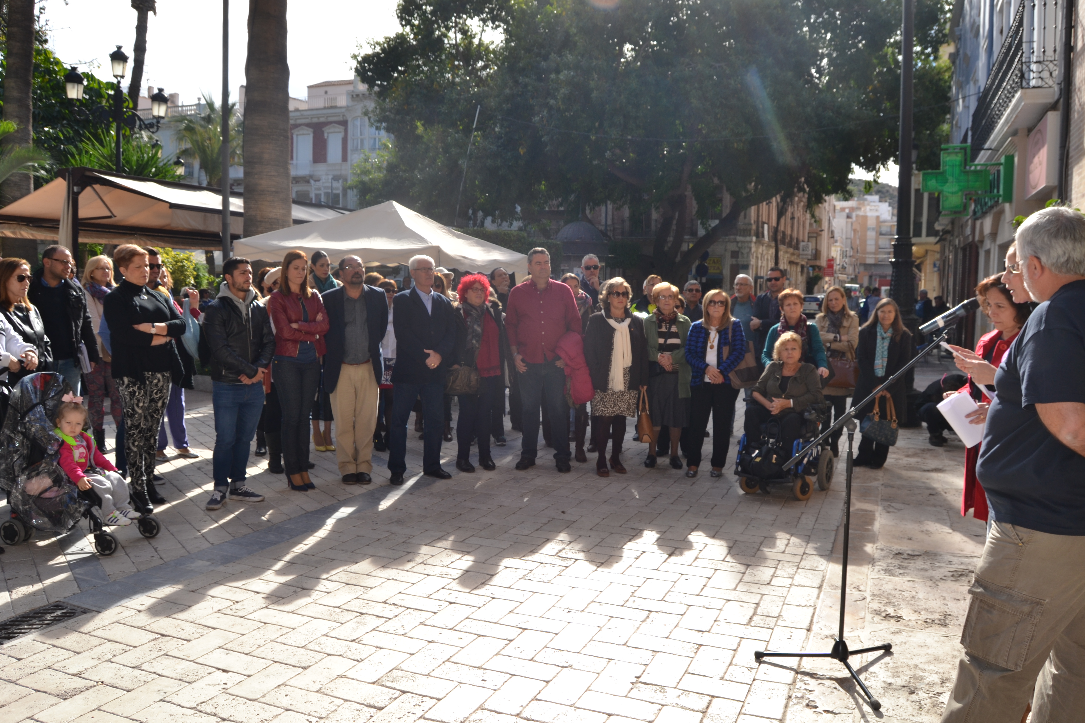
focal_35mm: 27
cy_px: 362
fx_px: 814
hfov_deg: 67.4
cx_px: 542
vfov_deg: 47.9
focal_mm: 18
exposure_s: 1/160
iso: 100
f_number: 8
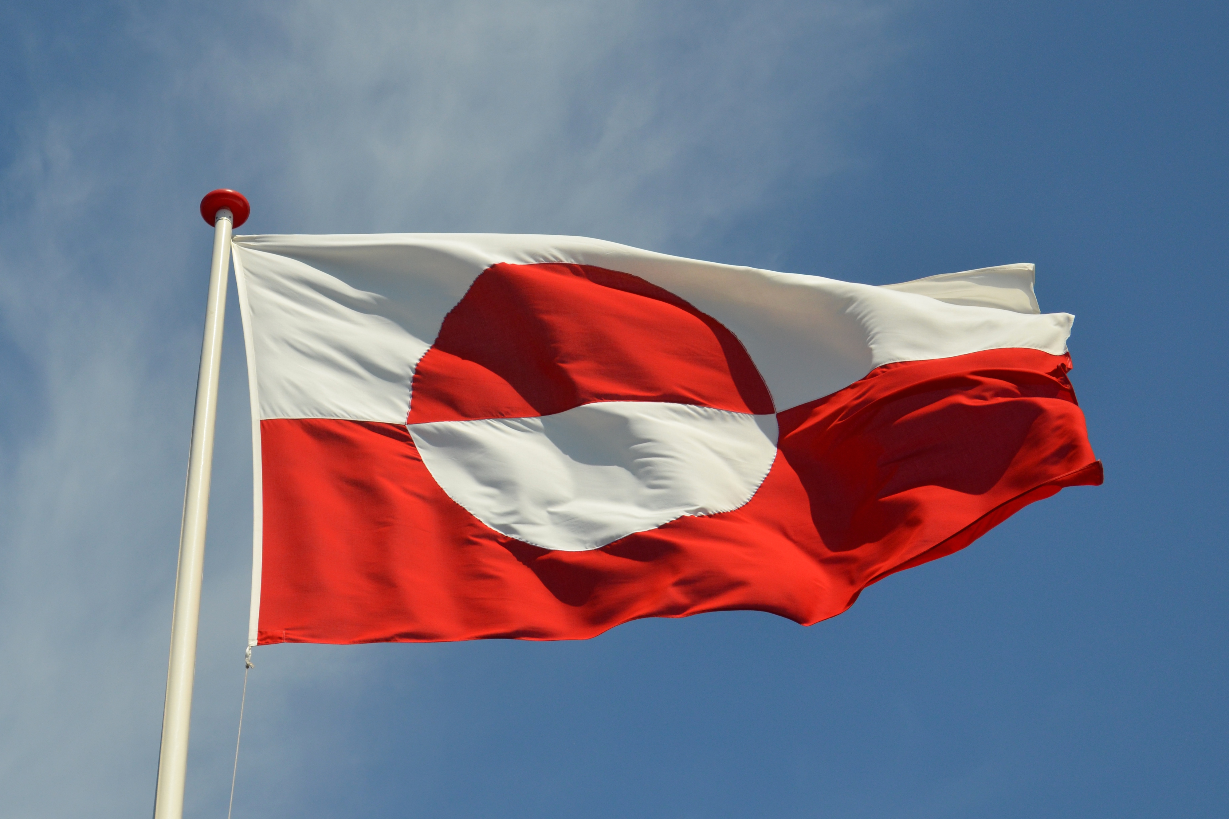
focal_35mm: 82
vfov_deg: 16.6
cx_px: 614
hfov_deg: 24.6
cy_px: 410
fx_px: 2816
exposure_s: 1/2000
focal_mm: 55
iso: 400
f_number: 8
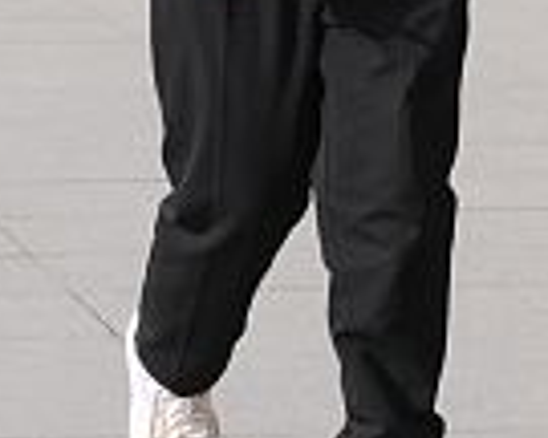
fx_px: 9488
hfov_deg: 3.3
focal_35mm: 585
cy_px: -704
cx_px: 812
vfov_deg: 2.6
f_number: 6.3
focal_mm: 70
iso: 125
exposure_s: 1/400
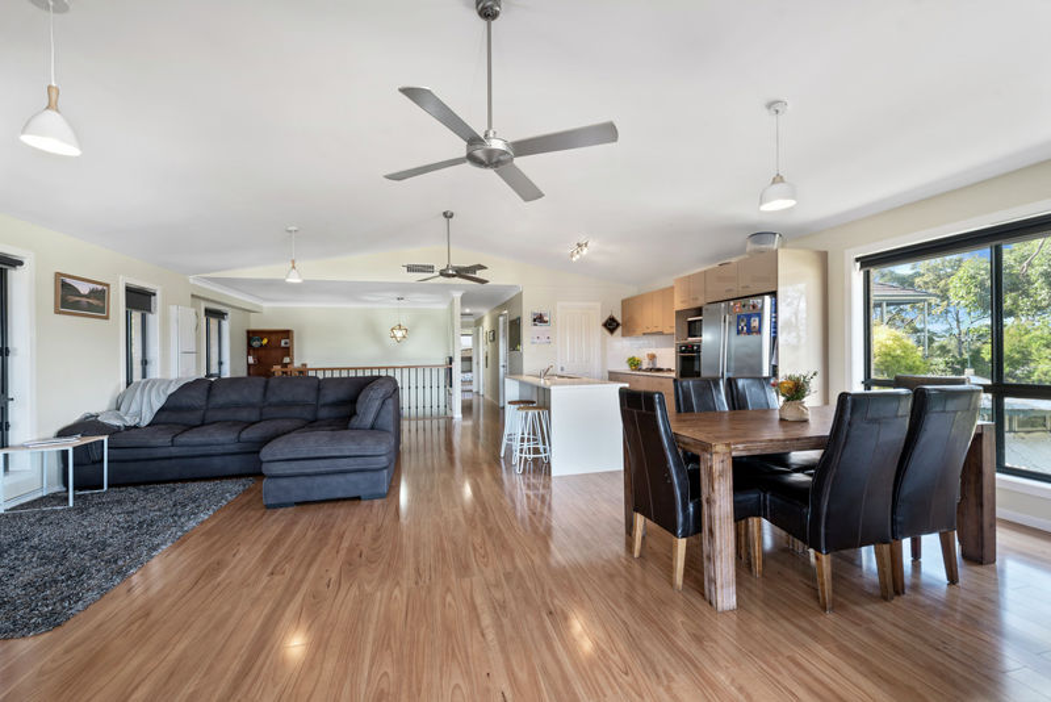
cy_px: 351
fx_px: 409
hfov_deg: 104.2
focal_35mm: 14
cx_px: 526
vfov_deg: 81.3
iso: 100
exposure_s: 1/5
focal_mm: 14
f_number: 7.1
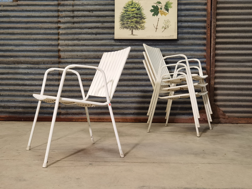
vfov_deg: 37.7
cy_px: 94
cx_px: 126
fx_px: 277
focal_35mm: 38
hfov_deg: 49.0
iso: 400
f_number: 1.9
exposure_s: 1/50
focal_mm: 6.71
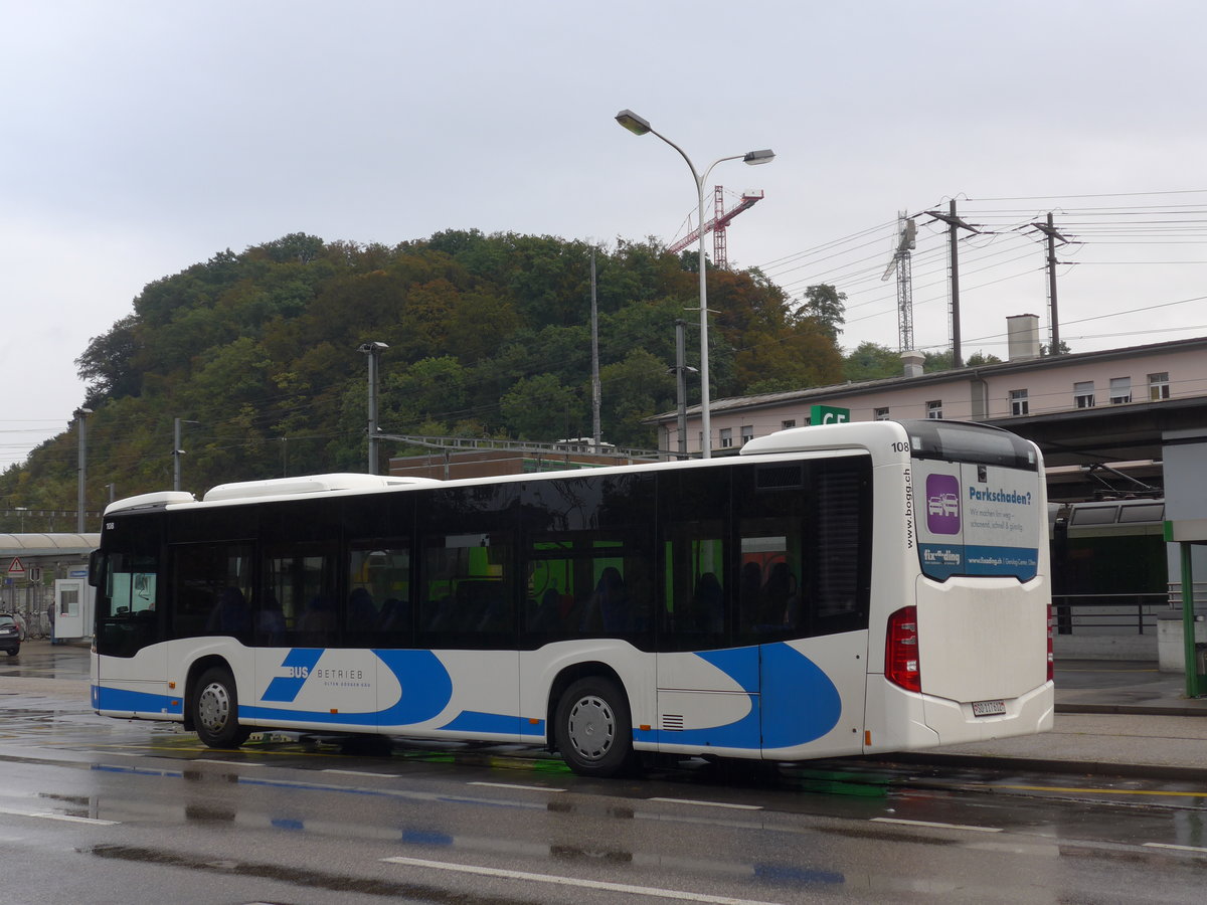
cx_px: 604
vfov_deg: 29.7
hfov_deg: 38.9
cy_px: 452
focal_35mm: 49
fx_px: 1709
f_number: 3.2
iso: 80
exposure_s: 1/100
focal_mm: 10.1
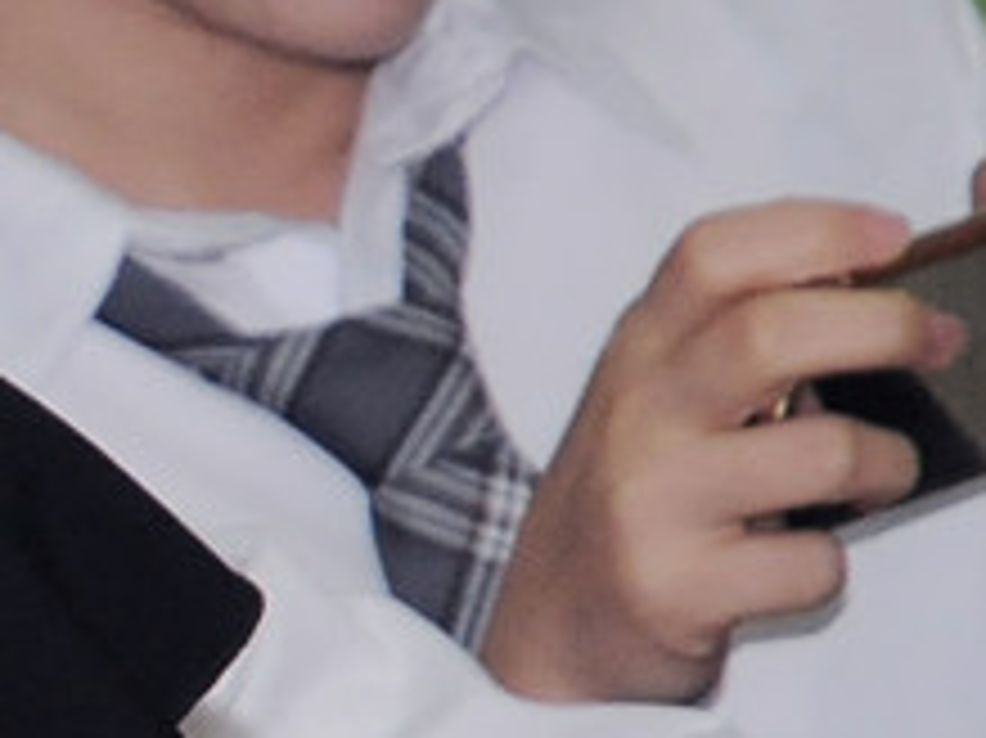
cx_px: -815
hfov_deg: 3.7
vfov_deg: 2.8
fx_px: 15148
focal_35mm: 532
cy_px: 81
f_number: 5.6
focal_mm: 85
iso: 800
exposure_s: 1/60
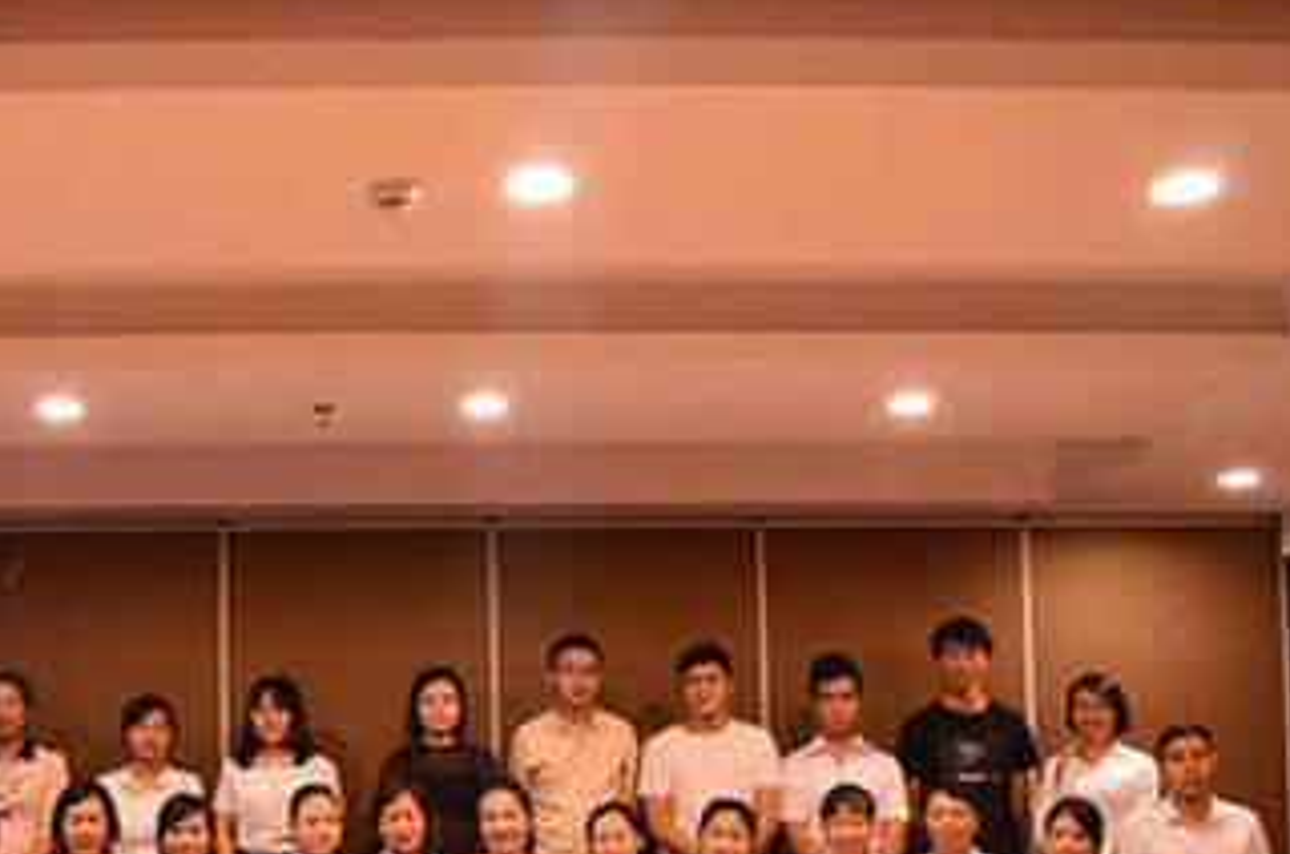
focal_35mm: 51
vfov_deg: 25.9
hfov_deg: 38.1
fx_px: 1824
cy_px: 695
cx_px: 341
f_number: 3.5
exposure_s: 1/30
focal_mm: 18
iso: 1000
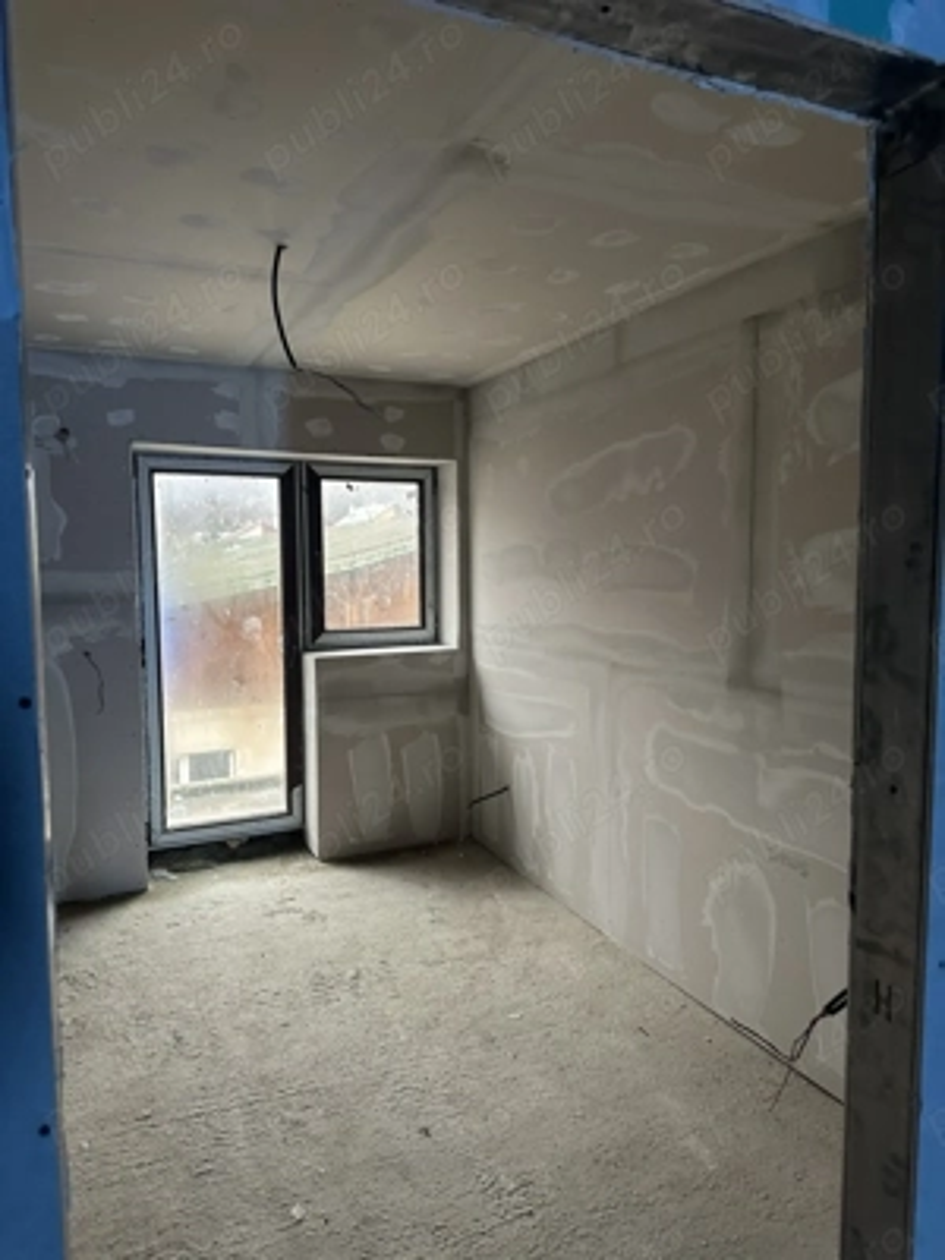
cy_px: 630
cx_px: 472
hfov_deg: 56.8
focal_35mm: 24
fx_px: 874
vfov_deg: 71.6
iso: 250
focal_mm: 6.86
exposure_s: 1/50
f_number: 1.78
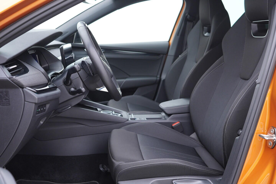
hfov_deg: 53.1
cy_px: 92
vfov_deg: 36.9
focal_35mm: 36
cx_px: 138
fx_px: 276
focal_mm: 24
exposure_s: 1/40
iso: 320
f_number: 2.8
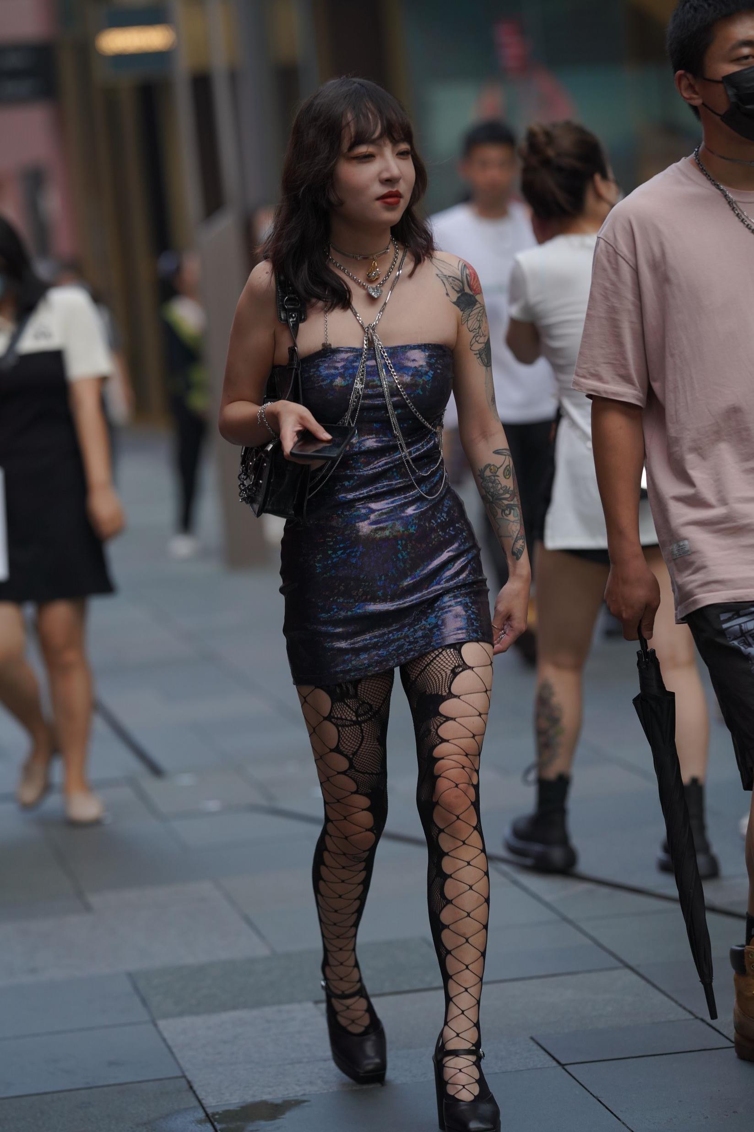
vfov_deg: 15.2
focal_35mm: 135
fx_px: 4242
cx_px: 377
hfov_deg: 10.2
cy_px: 566
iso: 640
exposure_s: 1/500
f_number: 2.8
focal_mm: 135
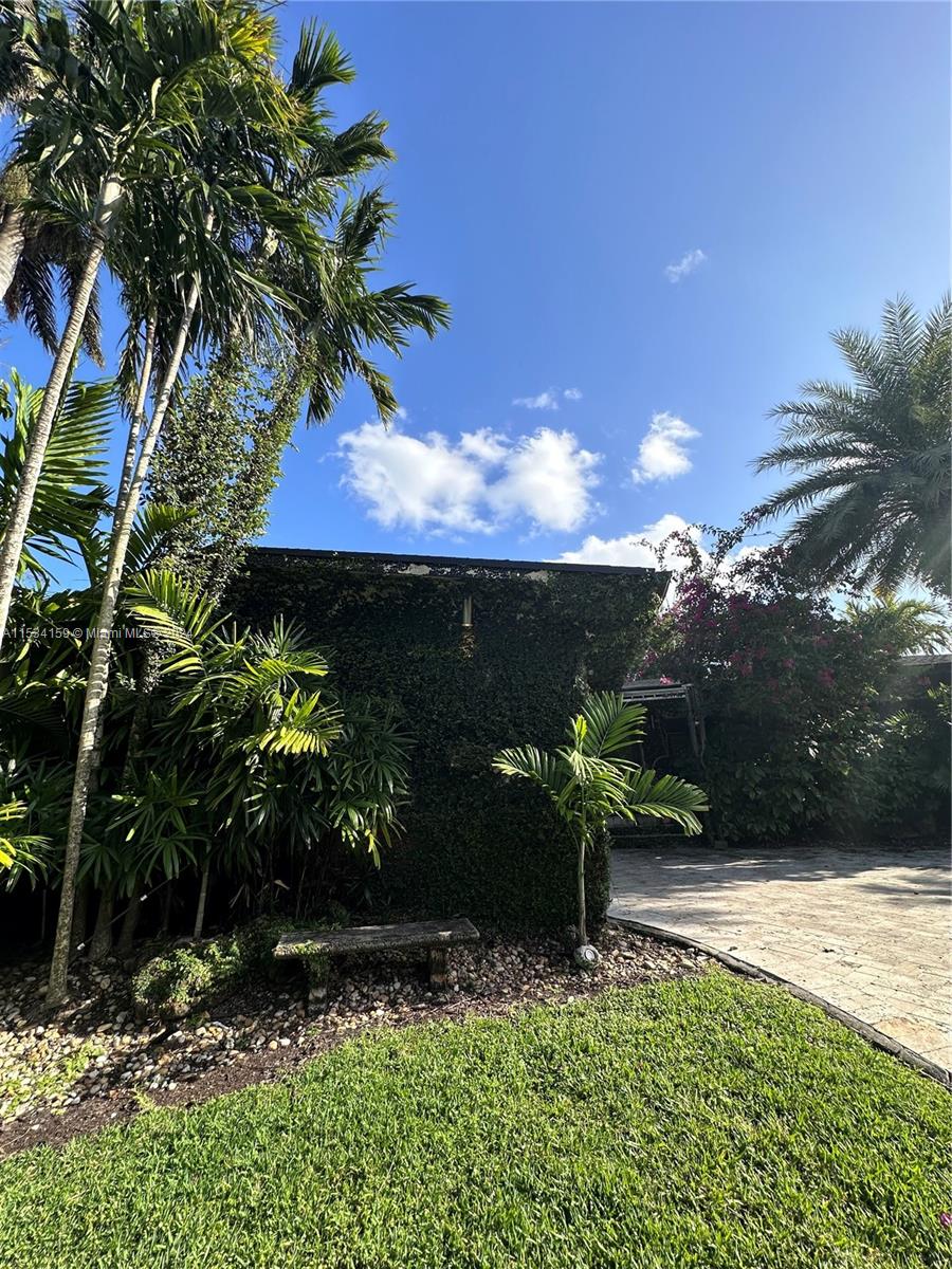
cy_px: 634
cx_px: 476
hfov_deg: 85.7
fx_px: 513
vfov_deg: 102.1
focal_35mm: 14
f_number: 2.2
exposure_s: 1/1114
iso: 50
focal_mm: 2.22
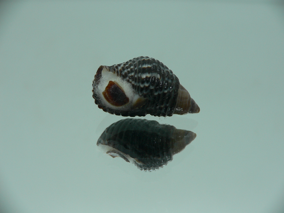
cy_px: 106
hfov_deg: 52.6
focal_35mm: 35
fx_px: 287
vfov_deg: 40.7
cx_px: 142
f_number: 2.8
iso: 80
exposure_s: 1/60
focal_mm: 4.6
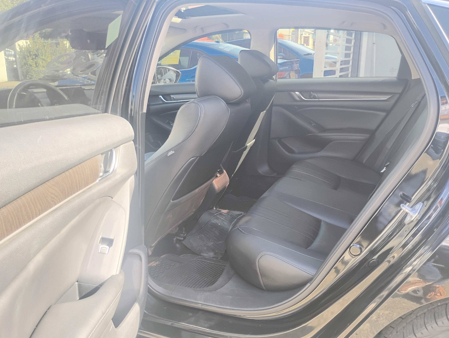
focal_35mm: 30
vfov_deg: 46.9
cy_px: 179
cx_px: 227
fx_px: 390
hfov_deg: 59.9
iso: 372
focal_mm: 4.26
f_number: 1.8
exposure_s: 1/60
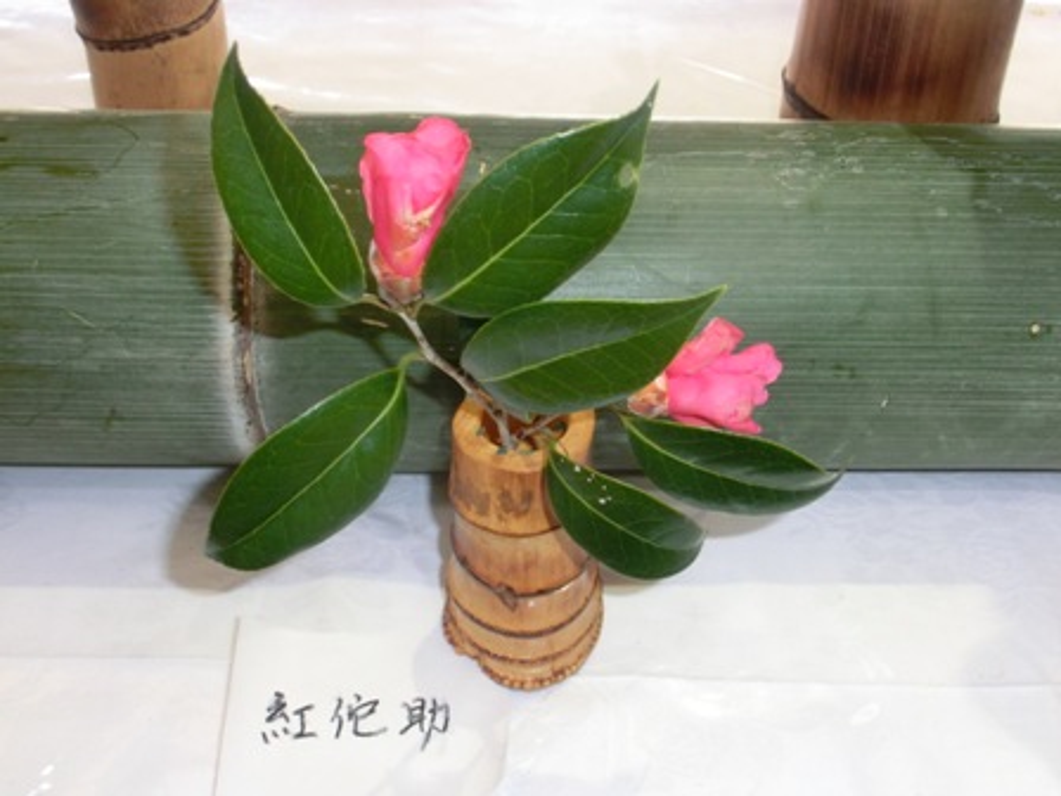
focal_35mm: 44
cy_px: 398
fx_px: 1349
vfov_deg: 32.9
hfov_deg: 42.9
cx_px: 530
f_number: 4.2
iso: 320
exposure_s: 1/60
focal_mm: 7.87
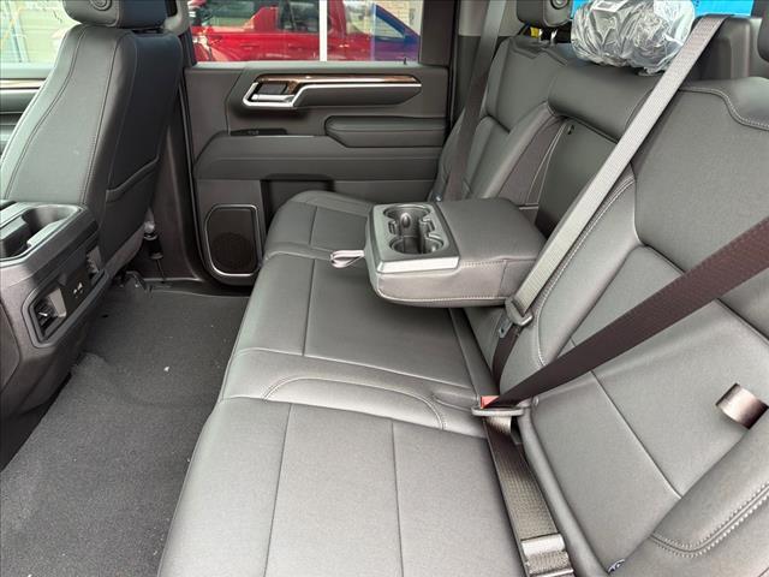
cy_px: 288
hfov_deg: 71.6
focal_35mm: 24
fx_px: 533
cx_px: 384
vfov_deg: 56.8
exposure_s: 1/60
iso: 200
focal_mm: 6.76
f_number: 1.78
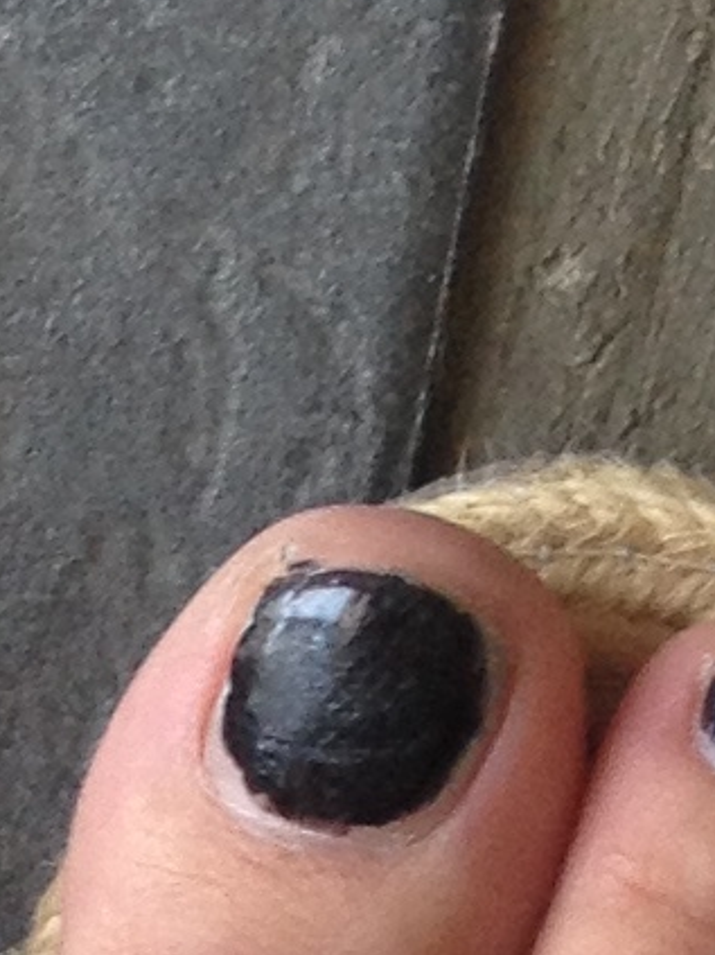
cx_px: -643
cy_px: 2459
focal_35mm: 270
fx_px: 7440
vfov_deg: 6.9
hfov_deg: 5.4
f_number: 2.4
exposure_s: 1/60
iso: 64
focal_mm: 4.28
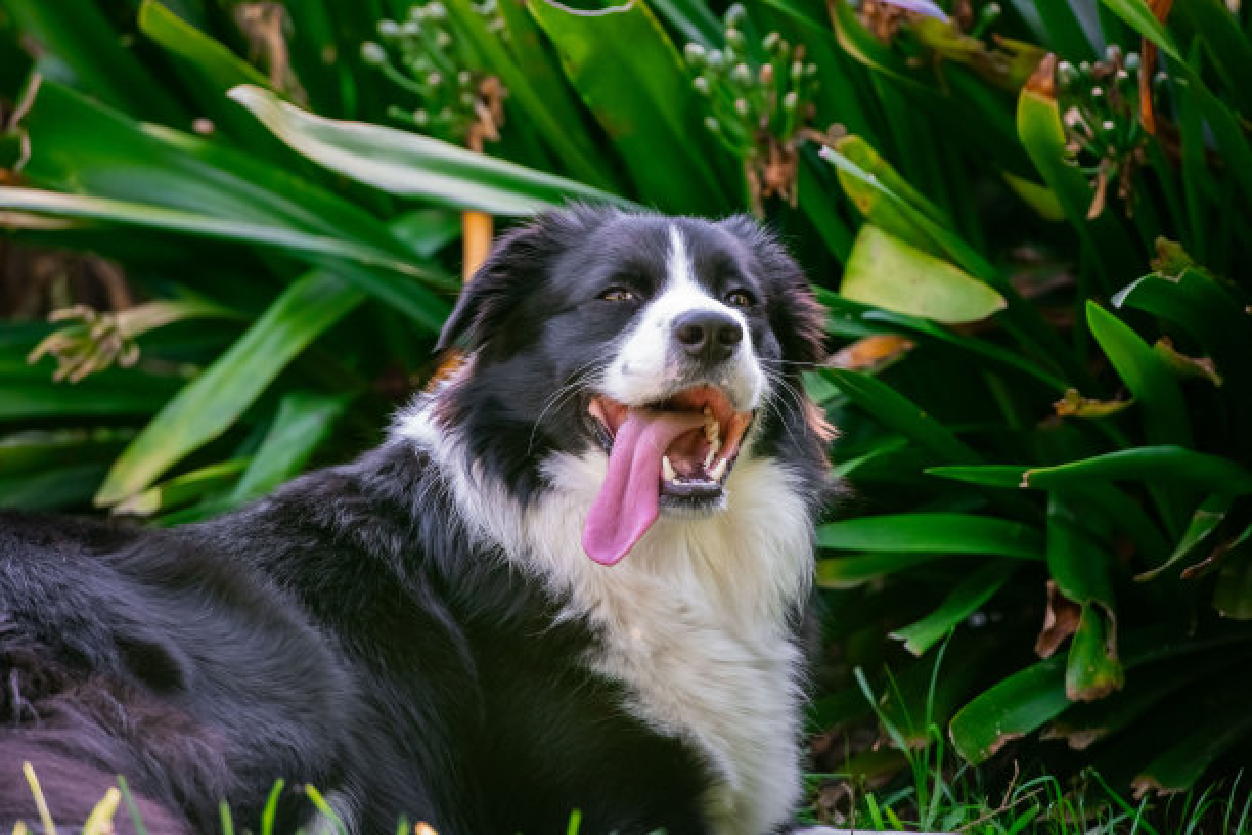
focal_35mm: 280
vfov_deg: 4.9
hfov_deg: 7.4
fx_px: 9737
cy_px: 418
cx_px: 626
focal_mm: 280
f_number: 5.6
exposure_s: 1/320
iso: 2200
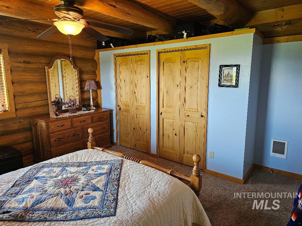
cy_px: 113
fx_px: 201
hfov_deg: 73.9
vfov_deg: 58.9
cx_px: 151
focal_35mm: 23
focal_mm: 6.3
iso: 640
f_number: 1.7
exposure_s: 1/120
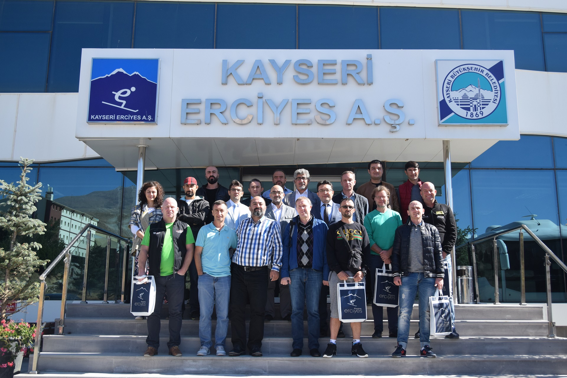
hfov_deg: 53.1
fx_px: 567
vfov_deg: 36.9
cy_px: 189
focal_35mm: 36
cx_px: 284
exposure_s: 1/1000
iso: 400
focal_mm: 24
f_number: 4.5
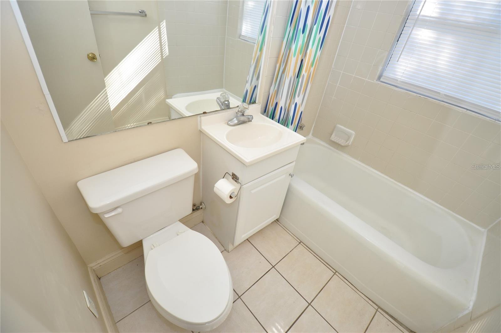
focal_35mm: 15
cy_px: 166
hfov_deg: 100.5
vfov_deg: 77.2
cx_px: 250
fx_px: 208
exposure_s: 1/60
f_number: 4
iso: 400
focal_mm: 10
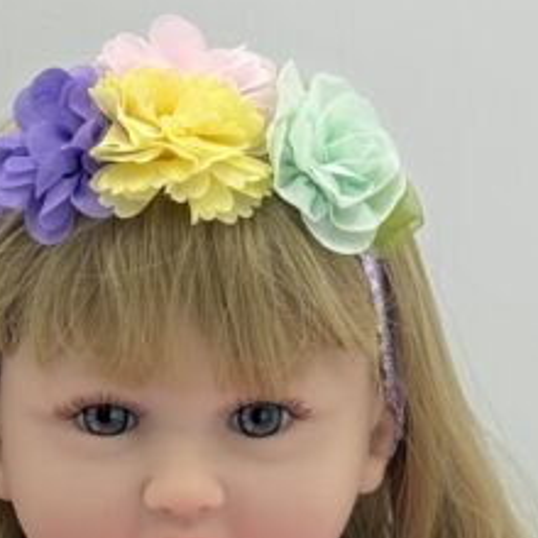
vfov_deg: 10.8
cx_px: 169
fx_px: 2708
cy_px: 890
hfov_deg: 11.3
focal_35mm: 154
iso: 64
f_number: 1.78
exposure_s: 1/583
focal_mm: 6.76
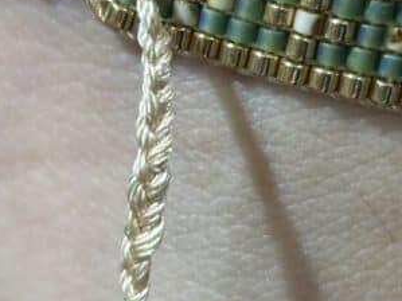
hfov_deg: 11.1
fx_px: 2066
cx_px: 81
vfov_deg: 8.3
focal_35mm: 178
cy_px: 227
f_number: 1.6
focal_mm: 5.96
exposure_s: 1/100
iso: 50
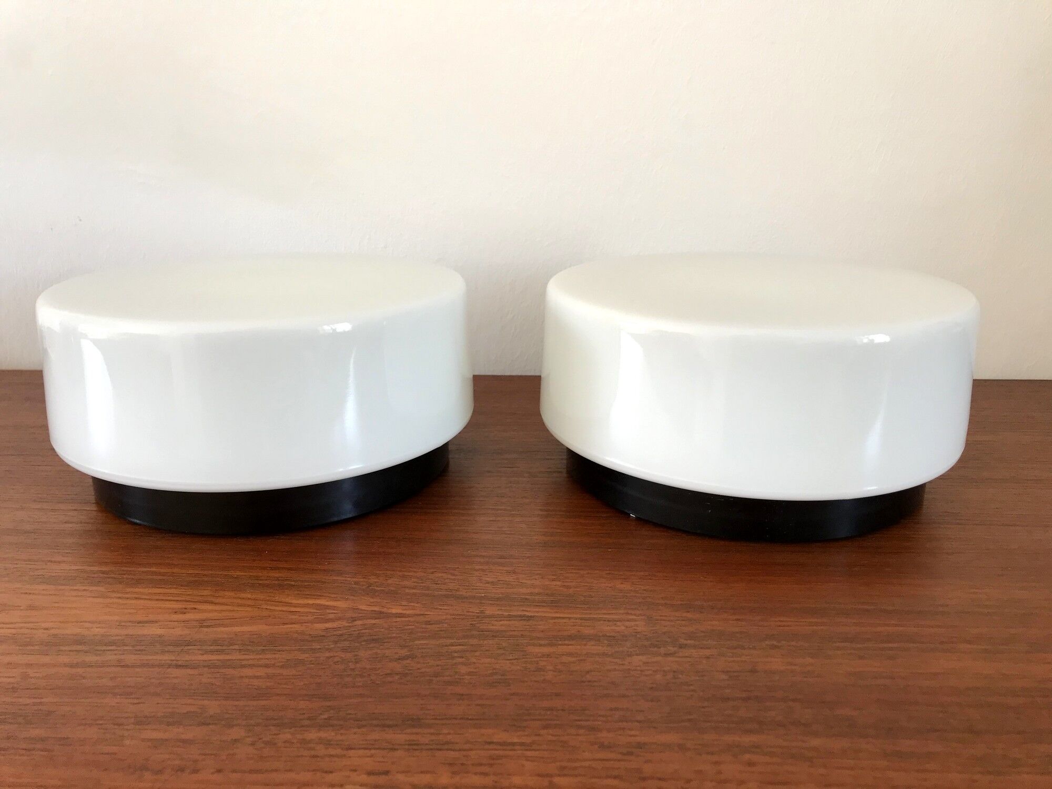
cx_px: 526
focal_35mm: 28
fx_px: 851
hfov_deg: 63.4
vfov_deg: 49.7
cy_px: 394
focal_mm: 3.99
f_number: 1.8
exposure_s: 1/50
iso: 32
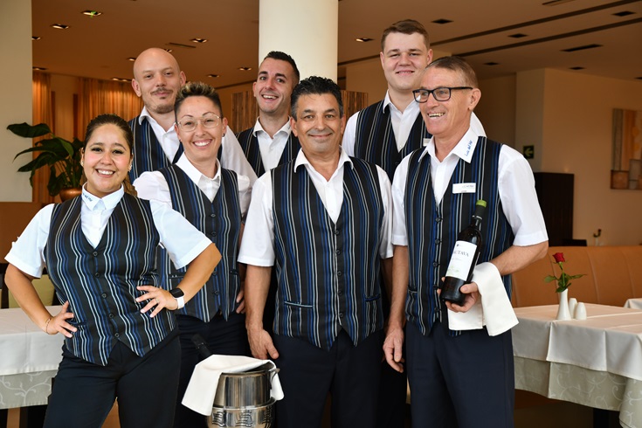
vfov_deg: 28.1
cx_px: 321
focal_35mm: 48
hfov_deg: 41.1
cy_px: 214
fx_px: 856
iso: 280
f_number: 3.2
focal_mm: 32
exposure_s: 1/125
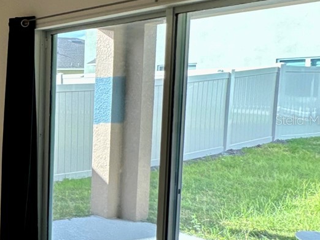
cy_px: 120
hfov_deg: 28.6
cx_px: -158
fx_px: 398
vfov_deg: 33.6
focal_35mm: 43
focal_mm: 2.22
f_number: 2.2
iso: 200
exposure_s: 1/120
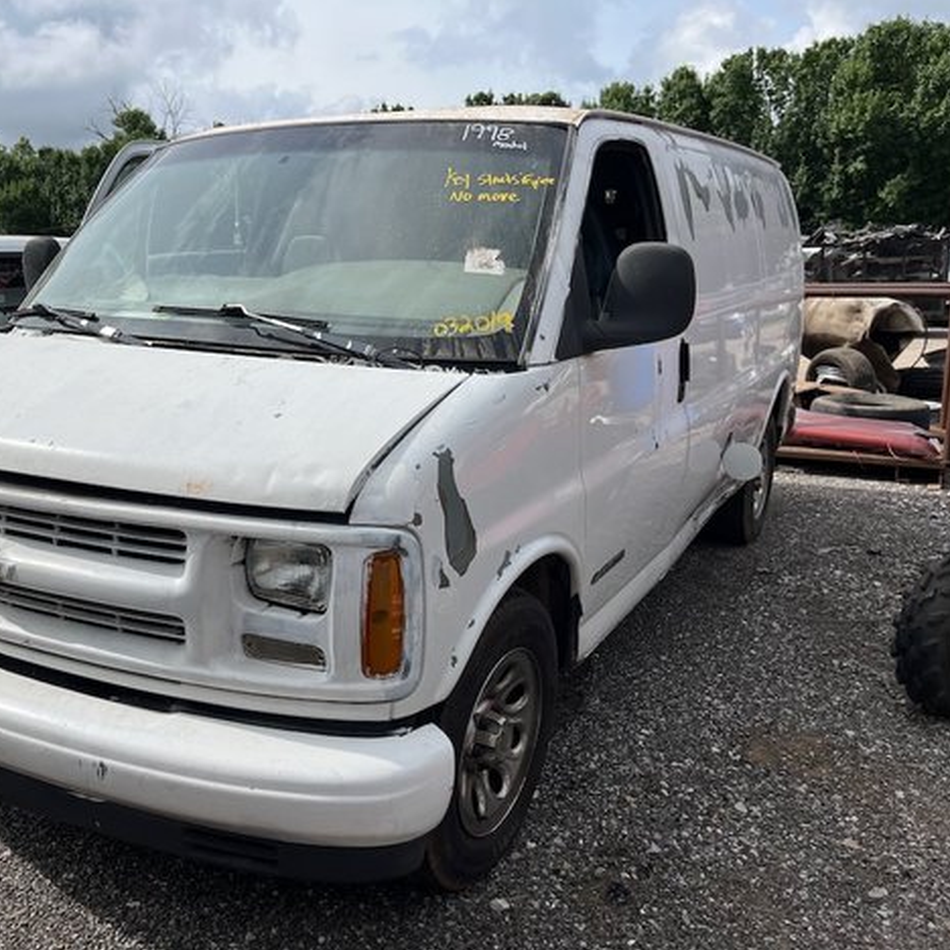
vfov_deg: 52.5
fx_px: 963
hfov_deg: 51.8
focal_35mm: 31
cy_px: 476
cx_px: 334
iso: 50
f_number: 1.6
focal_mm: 5.1
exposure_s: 1/5319
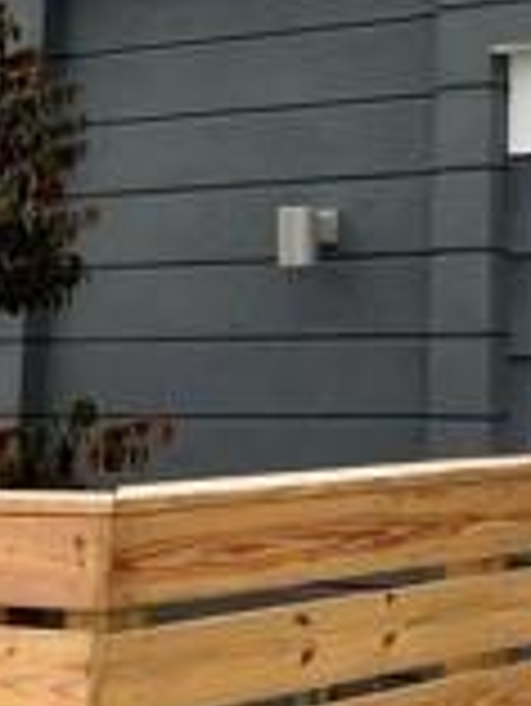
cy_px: -40
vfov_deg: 18.0
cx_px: 662
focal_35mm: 106
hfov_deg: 13.5
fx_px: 2165
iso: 32
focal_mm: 4.2
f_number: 1.6
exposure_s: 1/132
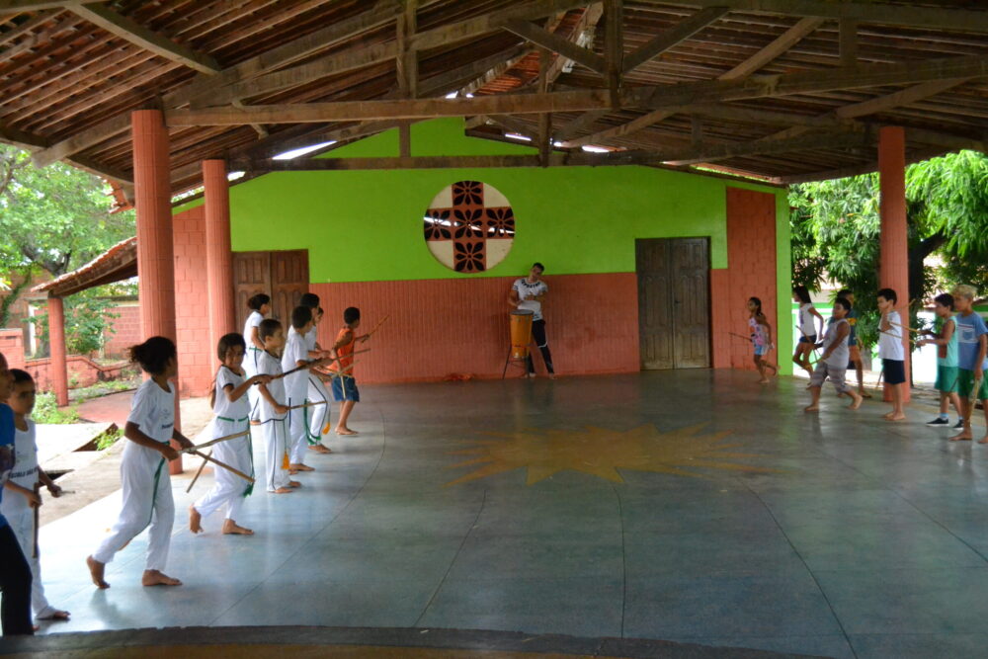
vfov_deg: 34.2
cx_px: 494
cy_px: 330
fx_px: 1070
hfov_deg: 49.5
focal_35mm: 39
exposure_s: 1/250
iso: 3200
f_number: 4.2
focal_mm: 26
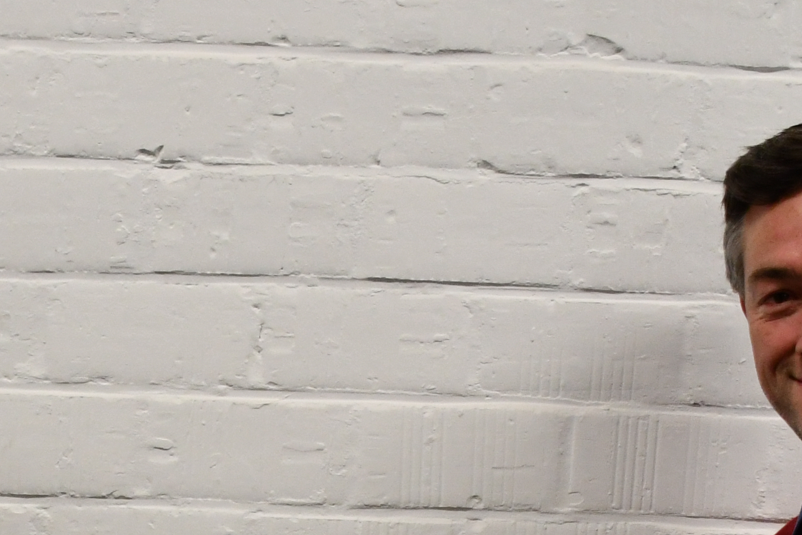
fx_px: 2072
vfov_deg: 13.9
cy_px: 781
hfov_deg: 21.8
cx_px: 220
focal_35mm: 93
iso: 1250
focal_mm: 18
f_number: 3.5
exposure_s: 1/125
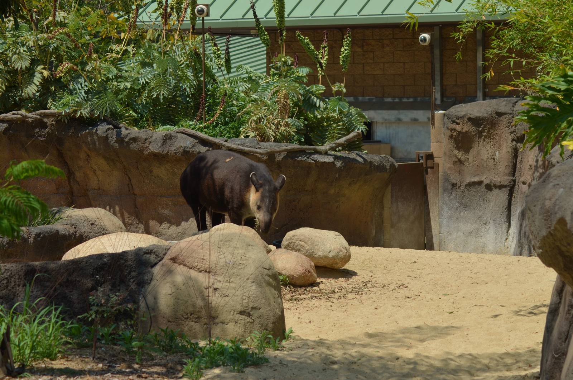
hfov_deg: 14.9
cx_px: 286
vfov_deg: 9.9
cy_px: 190
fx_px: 2192
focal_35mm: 138
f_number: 7.1
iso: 200
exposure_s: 1/800
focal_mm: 92
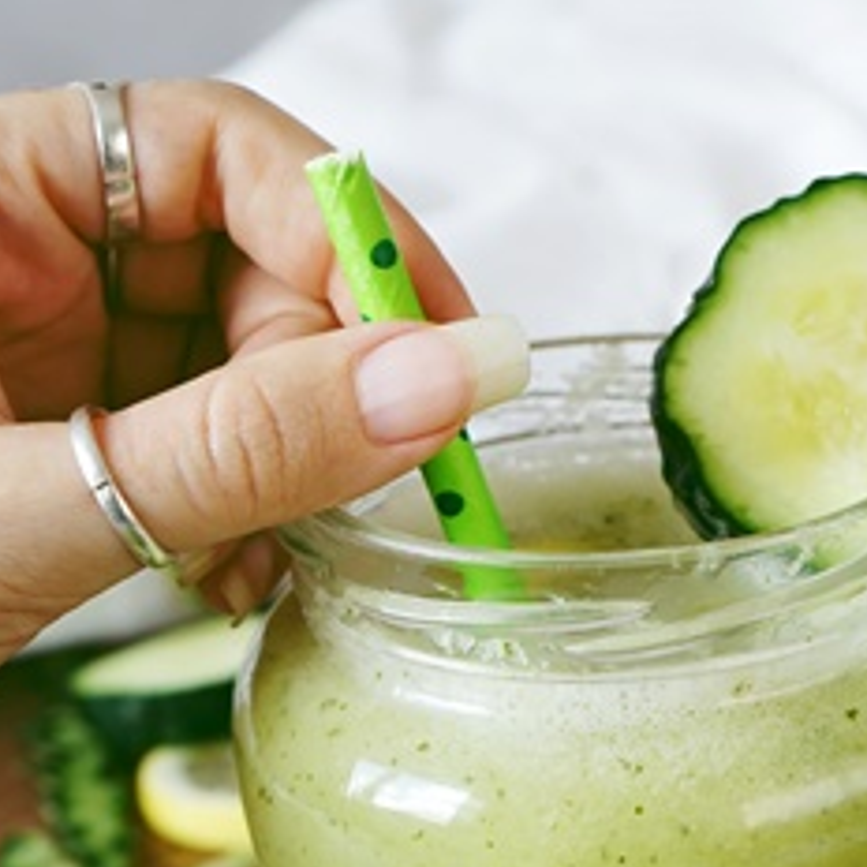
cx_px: 740
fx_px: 2550
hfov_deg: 19.0
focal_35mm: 90
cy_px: 553
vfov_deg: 19.3
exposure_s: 1/40
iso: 500
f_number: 6.3
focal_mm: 41
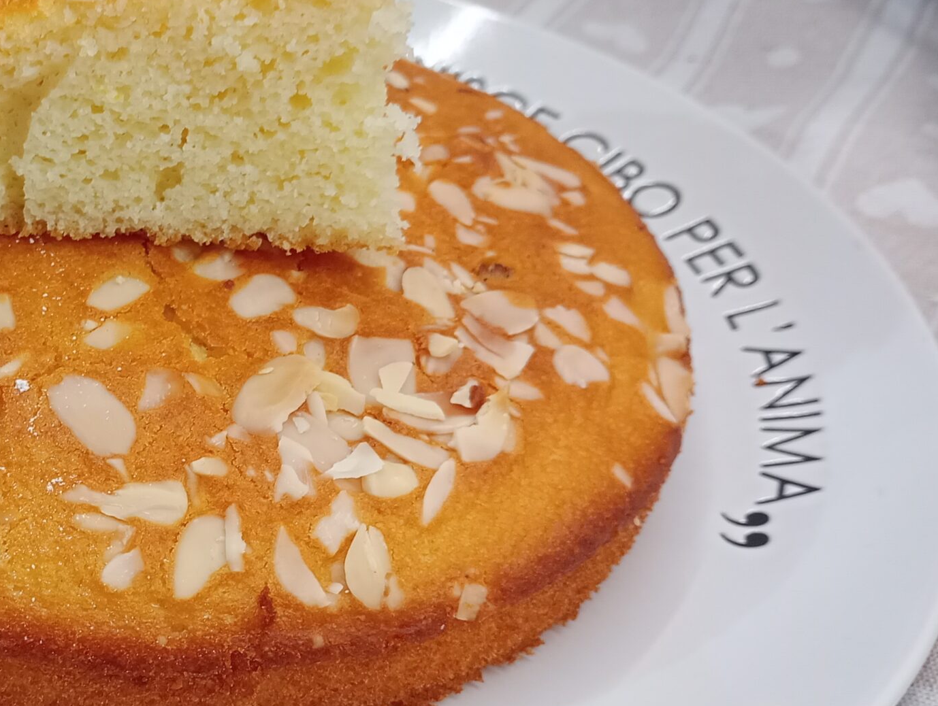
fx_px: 1411
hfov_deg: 34.9
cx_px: 116
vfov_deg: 28.1
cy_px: 356
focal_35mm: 52
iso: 435
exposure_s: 1/33.3
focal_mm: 4.27
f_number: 1.8
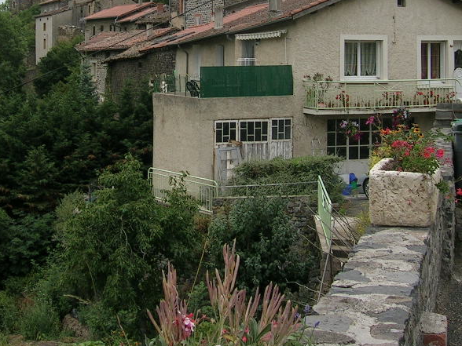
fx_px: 814
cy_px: 48
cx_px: 185
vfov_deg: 23.5
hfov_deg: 31.6
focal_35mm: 61
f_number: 4.8
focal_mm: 5.4
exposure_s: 1/291
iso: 50
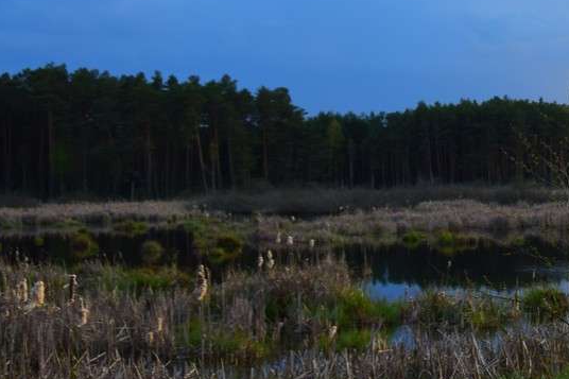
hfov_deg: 21.8
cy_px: 73
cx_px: 742
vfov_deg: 16.1
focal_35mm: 84
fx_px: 1327
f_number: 5.6
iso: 100
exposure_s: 1/100
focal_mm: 20
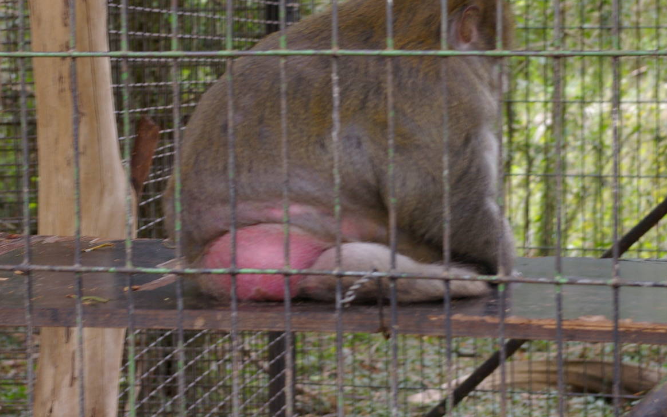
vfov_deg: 11.3
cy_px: 121
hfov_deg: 18.0
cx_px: 330
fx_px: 2103
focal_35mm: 116
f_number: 8
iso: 400
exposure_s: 1/3.33
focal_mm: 55
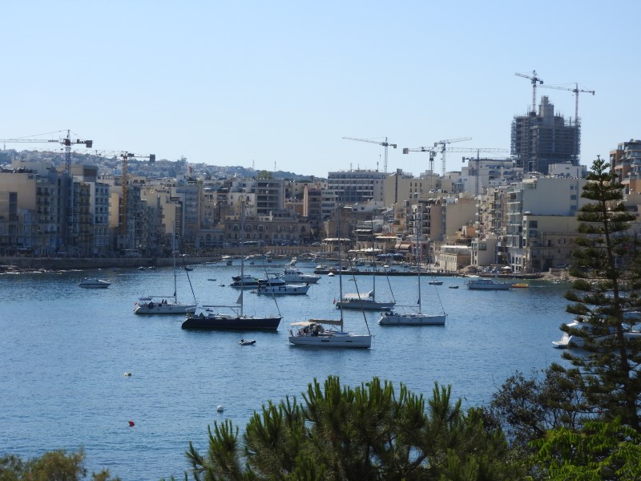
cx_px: 320
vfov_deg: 15.6
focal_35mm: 95
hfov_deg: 20.7
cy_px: 240
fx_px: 1759
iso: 100
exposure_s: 1/1250
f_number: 4.8
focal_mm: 17
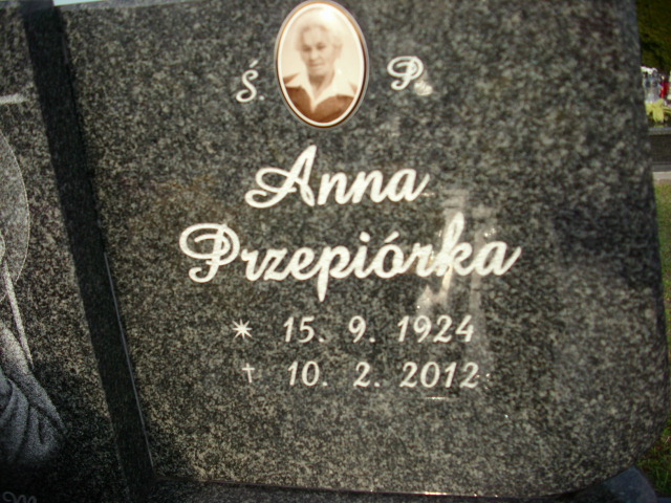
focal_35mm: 37
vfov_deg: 38.7
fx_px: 717
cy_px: 252
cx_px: 336
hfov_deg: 50.1
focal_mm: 6.2
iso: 50
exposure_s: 1/478
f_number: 2.8
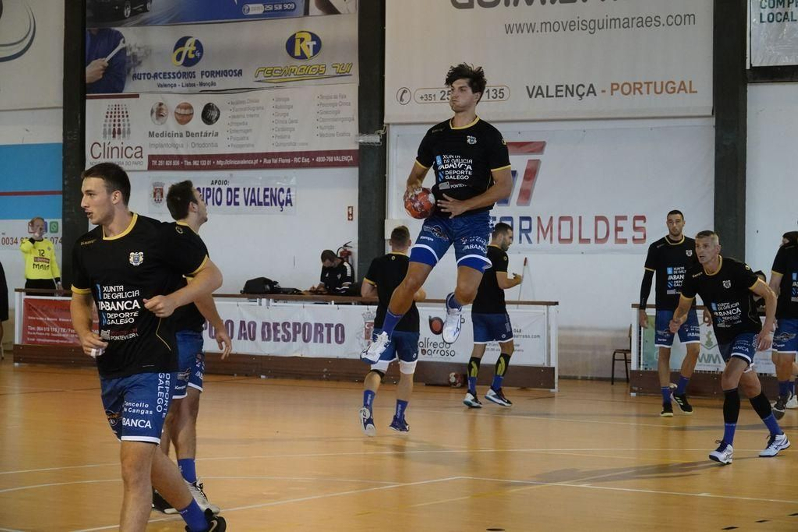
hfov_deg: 19.6
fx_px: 2305
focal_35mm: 104
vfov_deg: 13.2
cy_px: 266
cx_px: 399
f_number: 4
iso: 2500
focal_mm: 38.04
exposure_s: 1/500
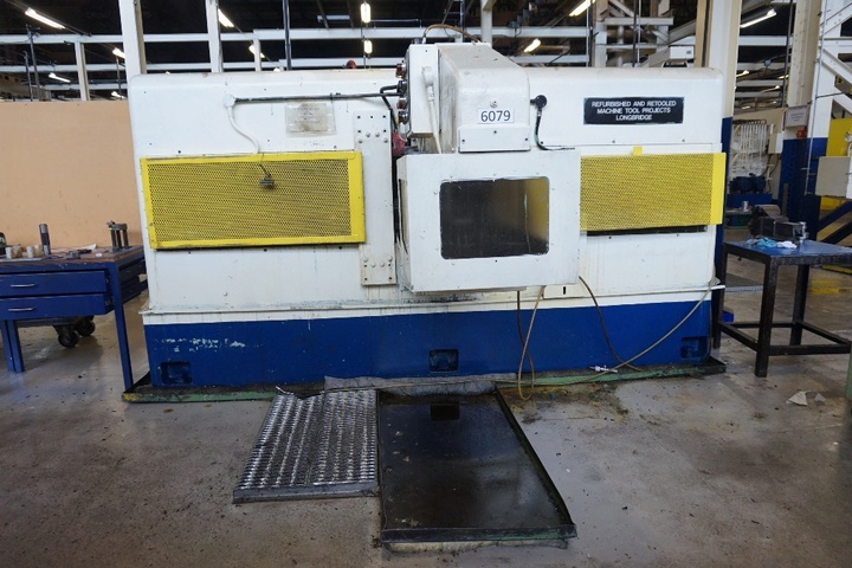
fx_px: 568
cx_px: 426
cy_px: 284
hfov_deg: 73.7
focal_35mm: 24
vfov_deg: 53.1
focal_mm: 16
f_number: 4
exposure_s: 1/160
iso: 1000
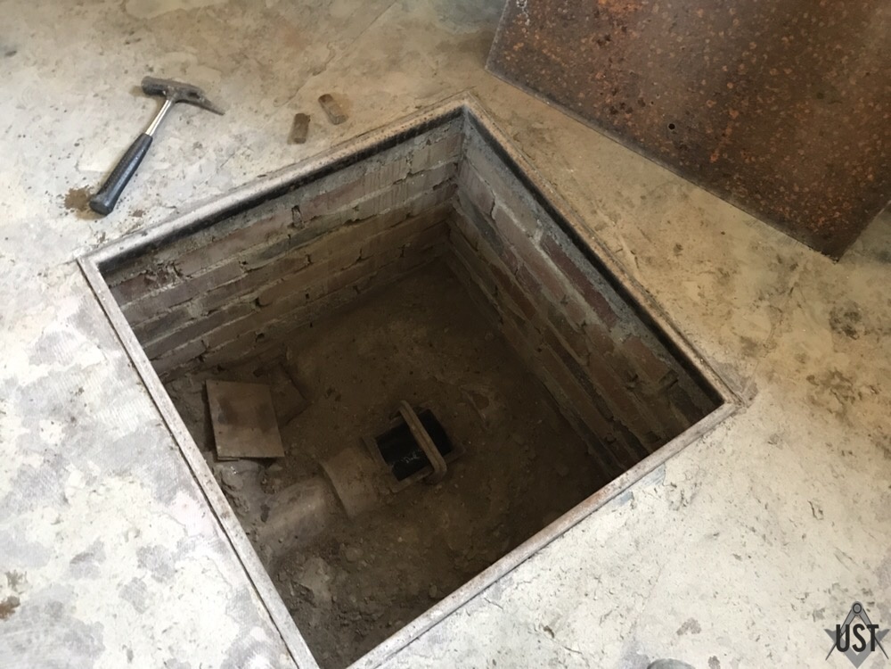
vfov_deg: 49.7
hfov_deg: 63.4
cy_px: 334
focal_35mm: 28
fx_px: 721
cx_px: 446
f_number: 1.8
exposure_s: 1/8
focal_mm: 3.99
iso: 100
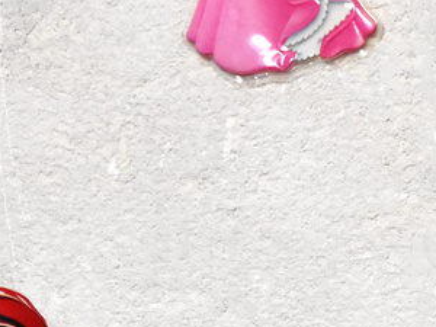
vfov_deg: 5.8
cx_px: 227
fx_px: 3179
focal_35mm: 252
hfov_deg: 7.8
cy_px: 481
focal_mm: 35
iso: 2500
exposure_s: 1/20
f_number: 4.2
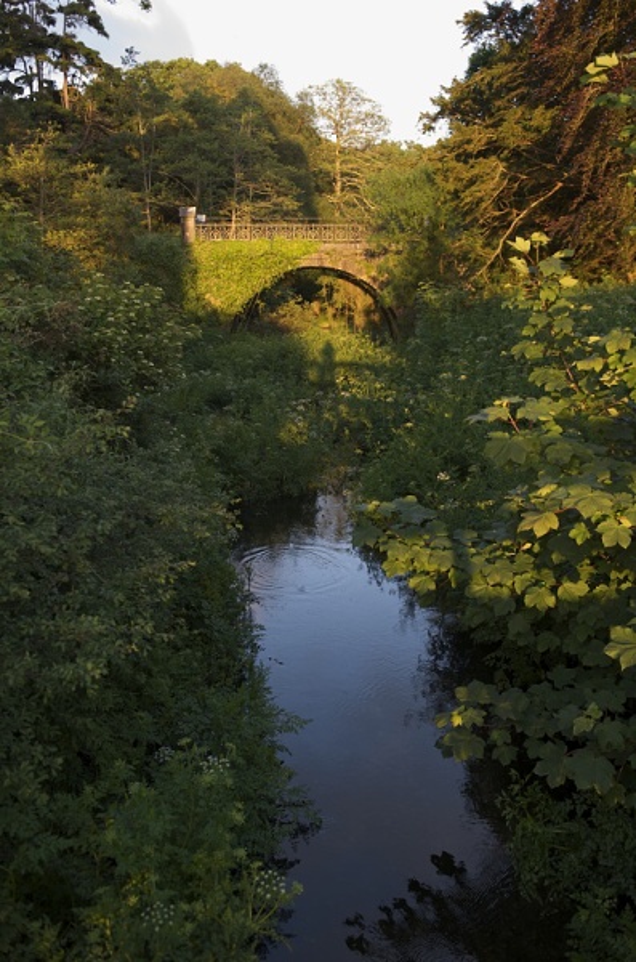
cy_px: 481
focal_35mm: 31
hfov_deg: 42.1
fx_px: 826
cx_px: 318
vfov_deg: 60.4
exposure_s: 1/50
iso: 200
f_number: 3.5
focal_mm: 31
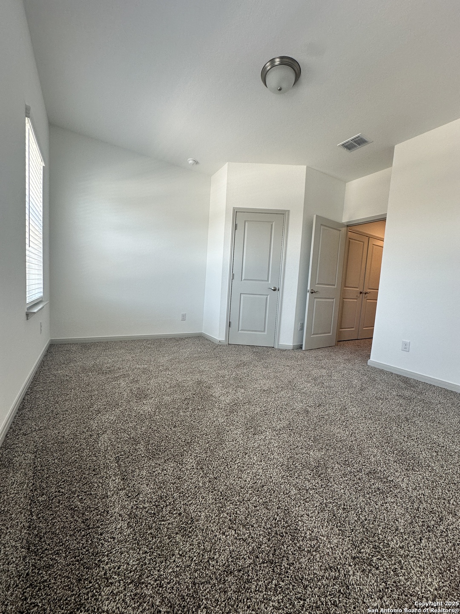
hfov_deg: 85.7
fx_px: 248
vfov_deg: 102.1
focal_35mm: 14
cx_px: 230
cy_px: 307
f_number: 2.2
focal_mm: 2.22
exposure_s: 1/120
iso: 100
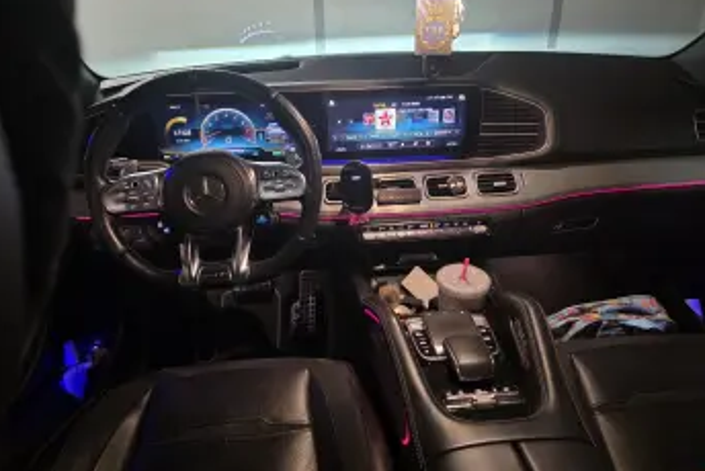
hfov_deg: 71.5
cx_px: 355
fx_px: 490
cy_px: 215
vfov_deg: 51.3
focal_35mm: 25
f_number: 1.7
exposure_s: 1/33.3
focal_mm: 6.3
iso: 640
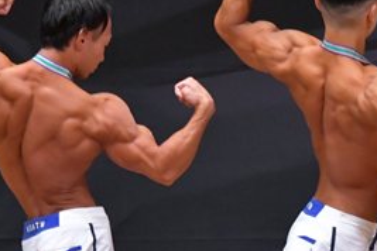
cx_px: 313
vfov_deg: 1.8
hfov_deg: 2.6
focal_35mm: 783
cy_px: 238
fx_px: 8199
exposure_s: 1/400
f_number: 5.6
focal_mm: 180
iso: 6400
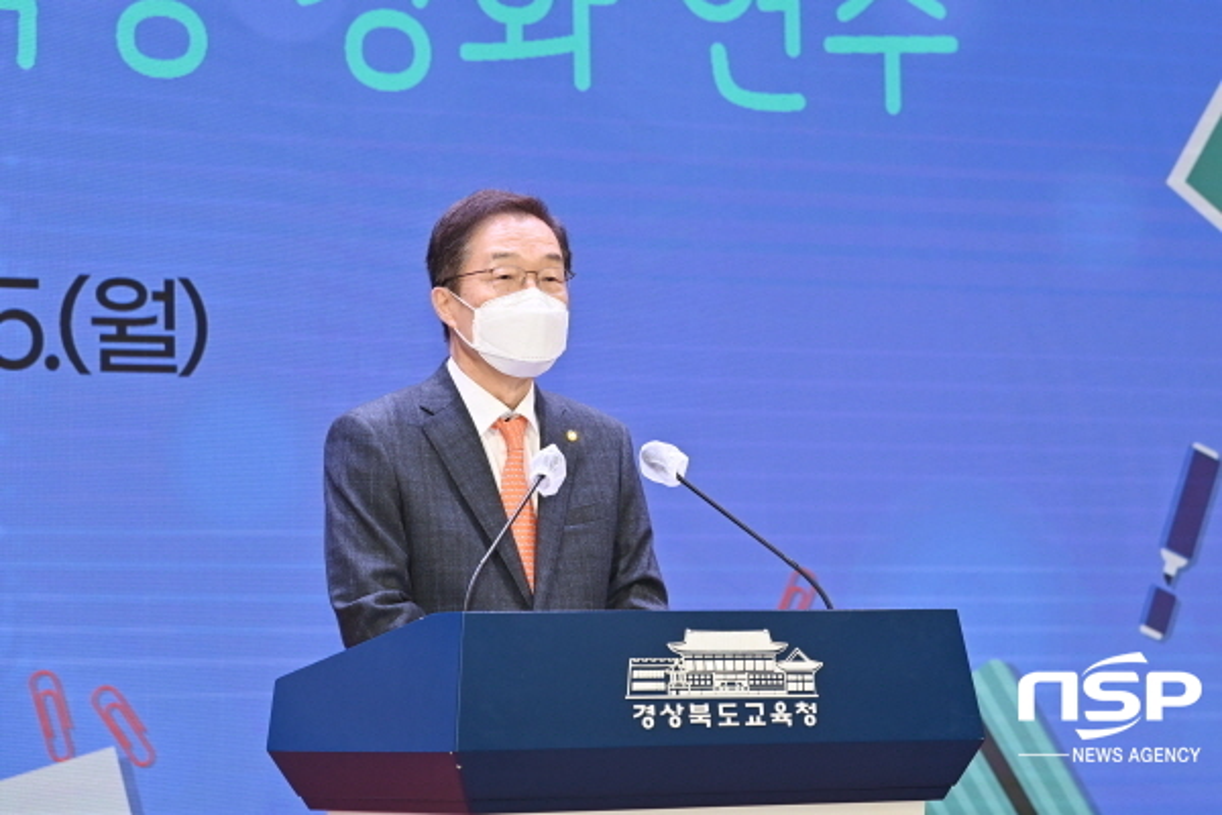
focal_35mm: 110
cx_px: 611
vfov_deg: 12.5
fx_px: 3734
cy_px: 408
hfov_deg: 18.6
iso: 800
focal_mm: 110
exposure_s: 1/160
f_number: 6.3
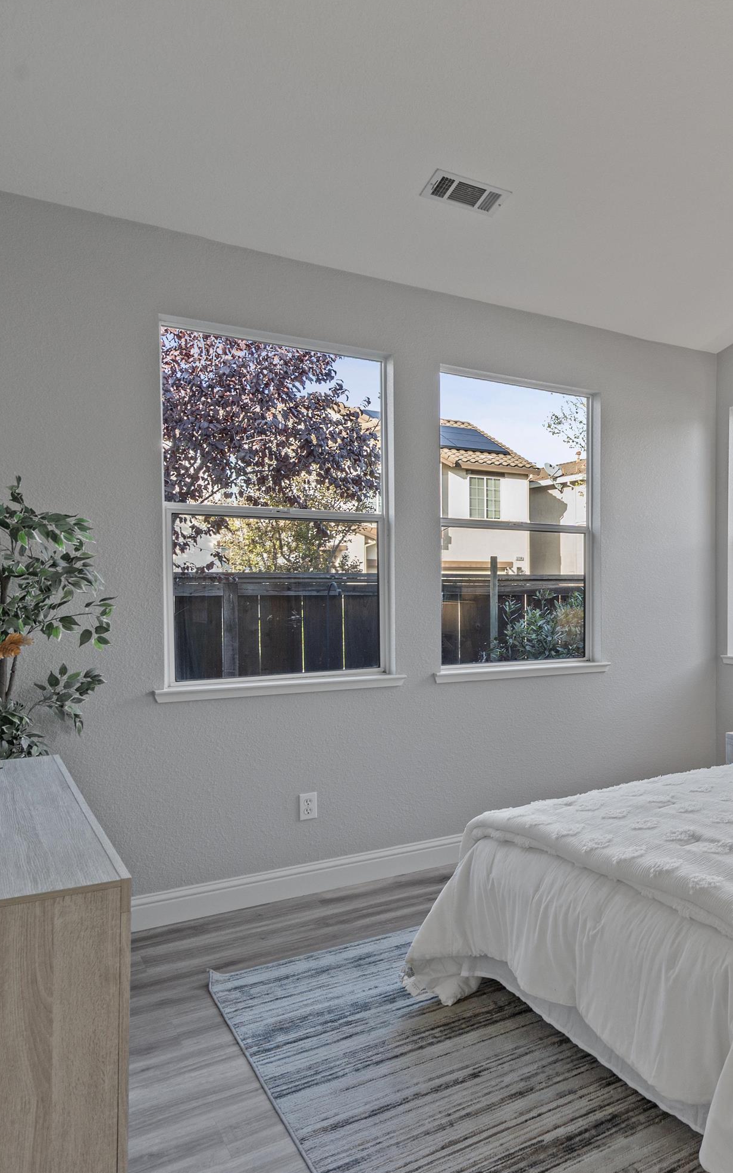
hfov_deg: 39.1
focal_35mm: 27
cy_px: 600
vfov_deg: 68.4
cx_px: 776
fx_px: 863
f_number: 8
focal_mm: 17
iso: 160
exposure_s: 1/13
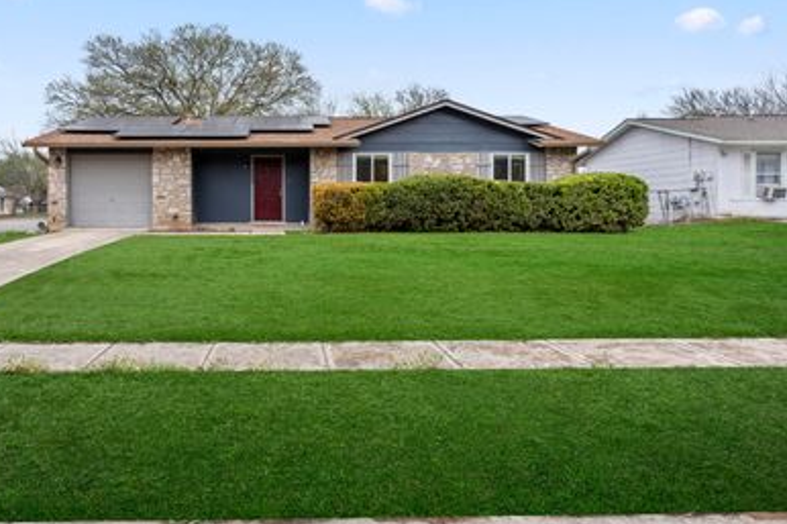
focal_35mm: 22
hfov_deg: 77.0
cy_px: 199
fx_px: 481
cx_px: 287
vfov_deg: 56.5
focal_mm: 17
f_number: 8
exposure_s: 1/30
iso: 125
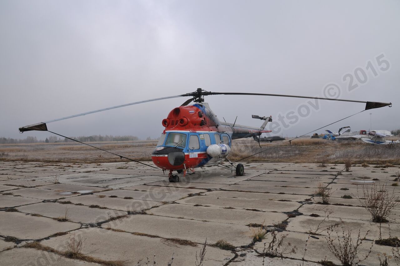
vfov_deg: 47.8
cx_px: 200
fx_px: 300
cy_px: 133
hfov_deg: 67.4
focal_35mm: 27
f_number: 5.6
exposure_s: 1/320
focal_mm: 18
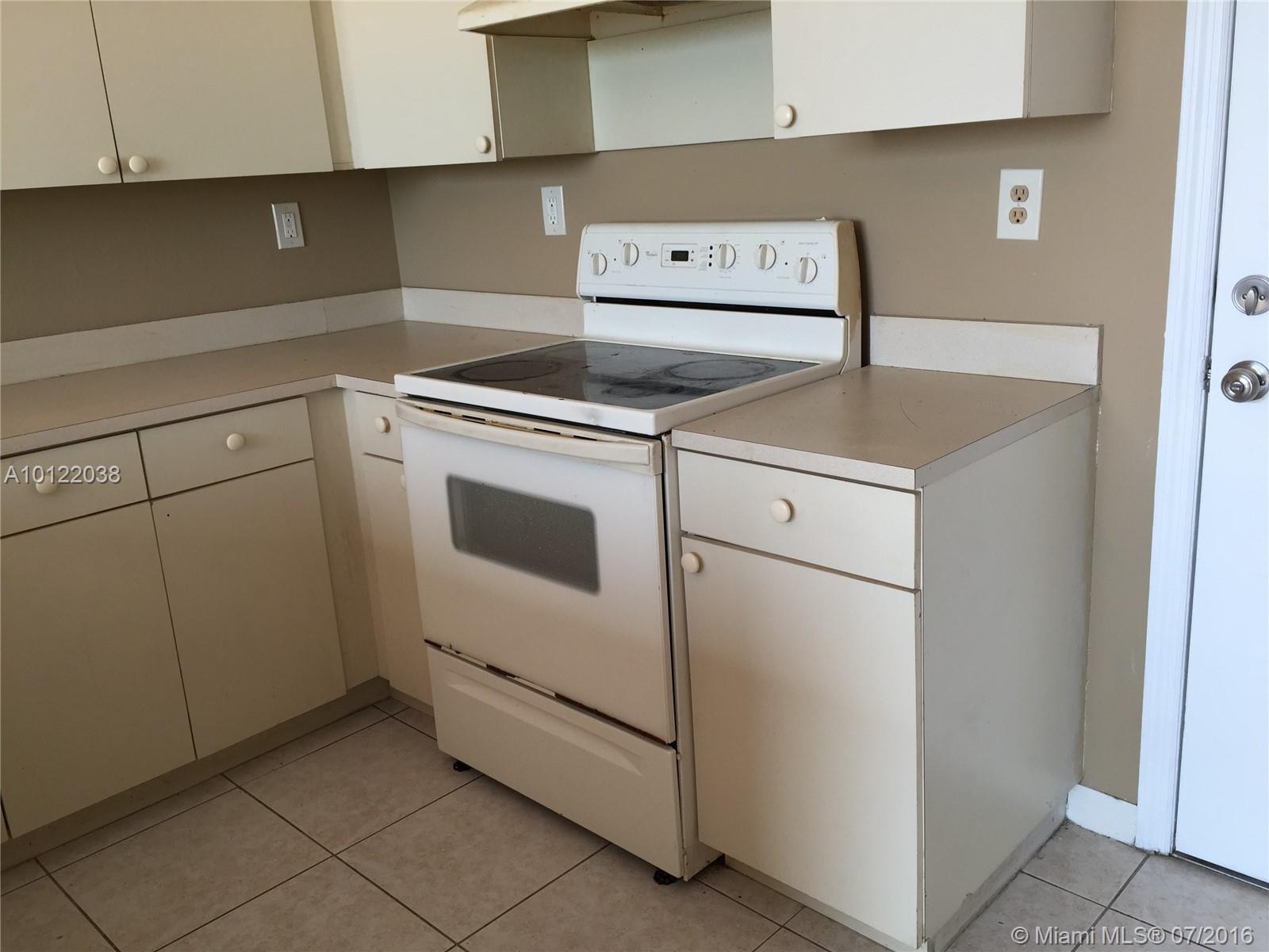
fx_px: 1063
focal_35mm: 29
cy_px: 476
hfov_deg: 61.7
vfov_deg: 48.2
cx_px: 634
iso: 32
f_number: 2.2
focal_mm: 4.15
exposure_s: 1/60
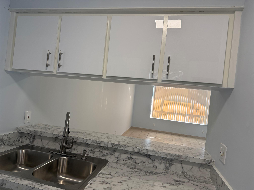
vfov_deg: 56.8
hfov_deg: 71.6
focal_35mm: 24
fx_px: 176
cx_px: 127
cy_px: 95
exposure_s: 1/120
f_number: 1.78
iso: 160
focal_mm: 6.76
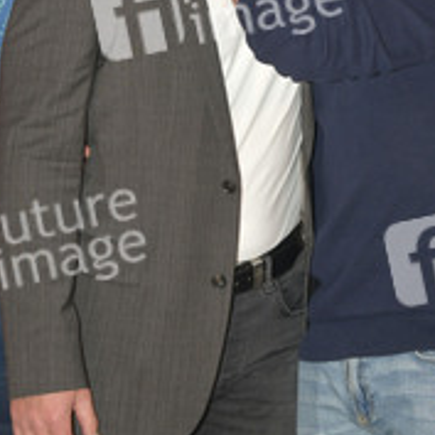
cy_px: 125
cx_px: 288
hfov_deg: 13.9
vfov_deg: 13.9
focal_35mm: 125
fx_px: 1777
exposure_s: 1/200
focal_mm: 65
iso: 640
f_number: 5.6
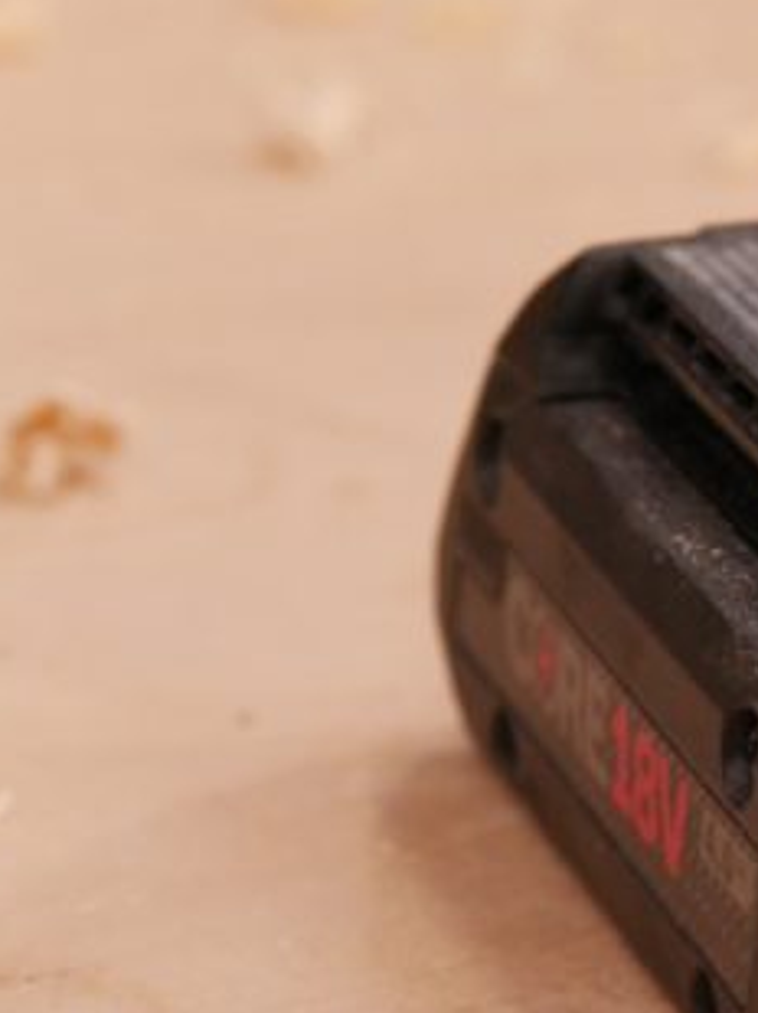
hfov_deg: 5.9
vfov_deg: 8.0
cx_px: 1101
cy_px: 722
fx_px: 7221
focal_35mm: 247
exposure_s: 1/125
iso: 1250
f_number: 5.1
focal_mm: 55
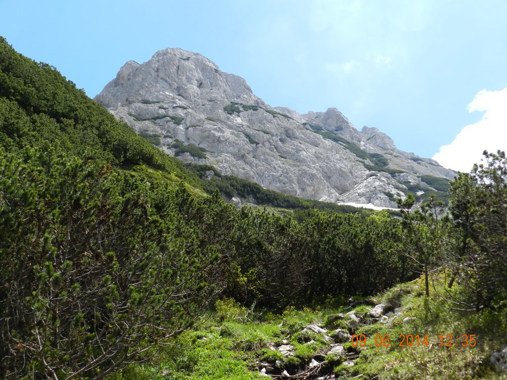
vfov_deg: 44.2
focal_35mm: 32
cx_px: 254
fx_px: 469
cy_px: 190
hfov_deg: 56.8
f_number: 3.7
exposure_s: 1/800
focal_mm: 5.6
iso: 160
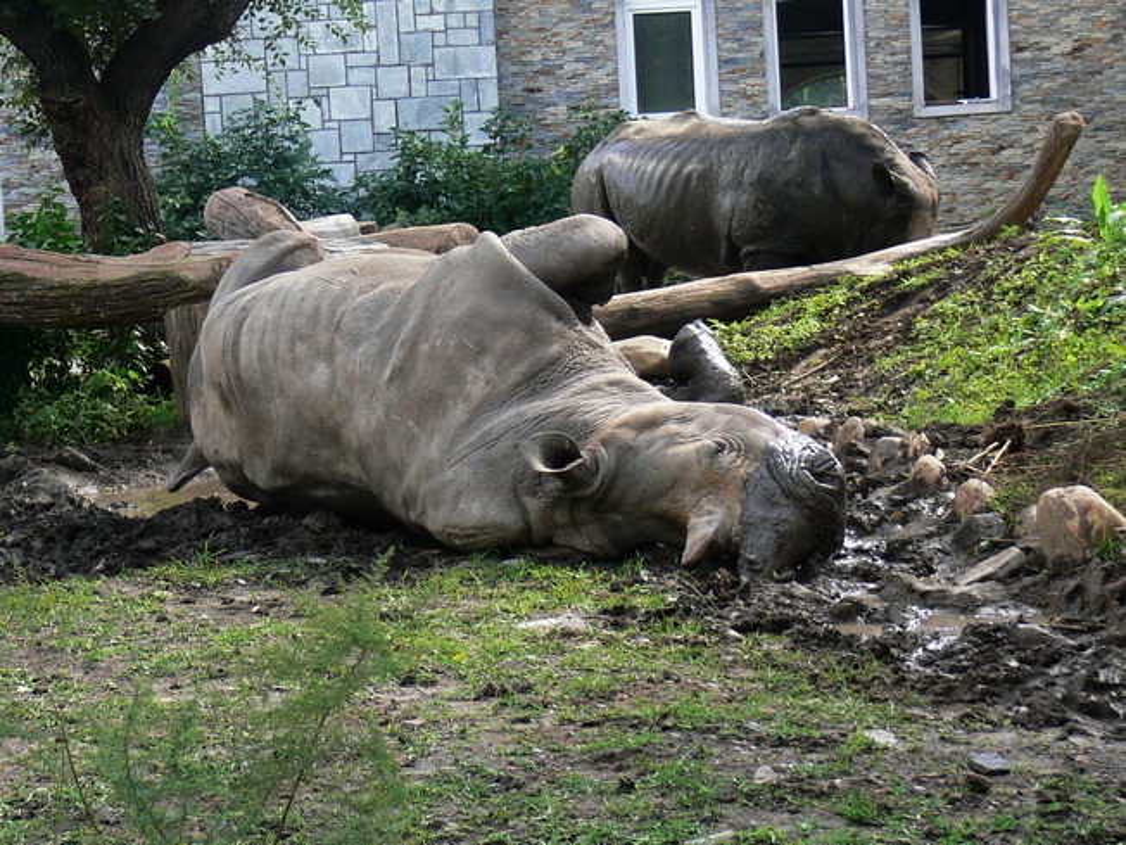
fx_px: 2635
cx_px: 563
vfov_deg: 18.2
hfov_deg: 24.1
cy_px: 422
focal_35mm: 81
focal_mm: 12.5
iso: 80
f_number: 3.2
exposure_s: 1/100
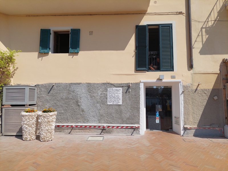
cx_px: 114
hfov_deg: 71.6
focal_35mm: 24
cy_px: 86
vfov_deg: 56.8
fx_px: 158
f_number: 1.8
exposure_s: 1/3441
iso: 40
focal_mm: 5.23
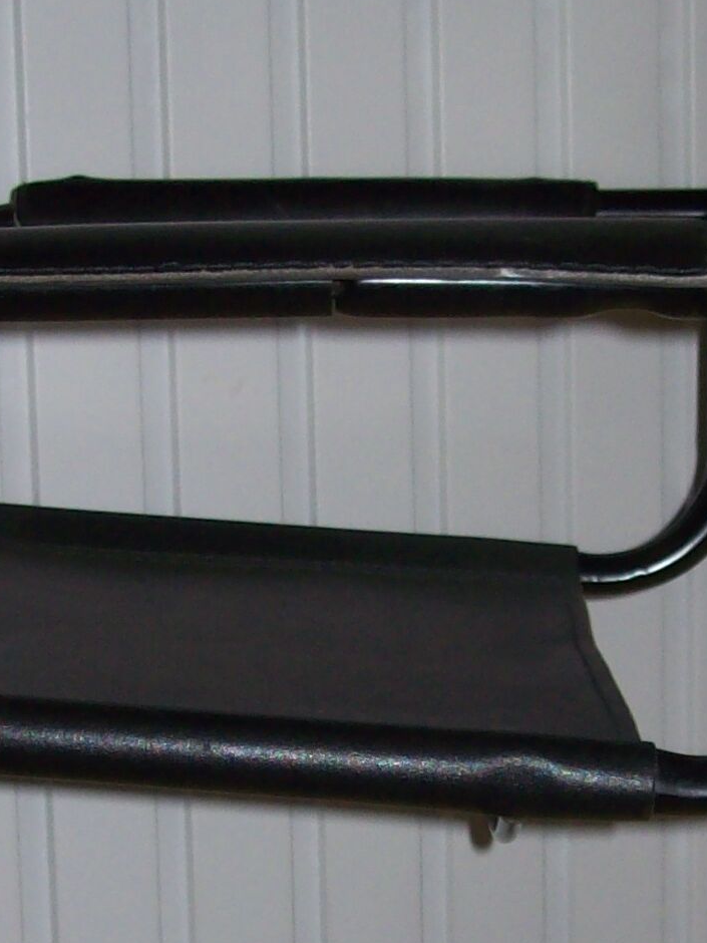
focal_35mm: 109
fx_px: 2968
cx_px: 386
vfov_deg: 17.9
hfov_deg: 13.6
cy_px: 697
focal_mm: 6
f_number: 2.7
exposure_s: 1/64
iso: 80
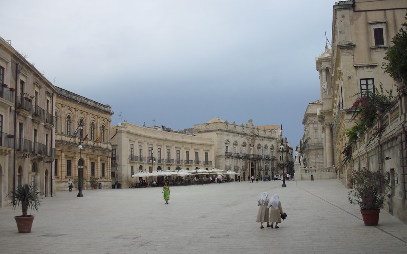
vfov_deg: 31.3
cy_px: 133
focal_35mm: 41
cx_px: 204
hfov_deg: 48.2
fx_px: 455
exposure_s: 1/160
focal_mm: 6.2
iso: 100
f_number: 2.8
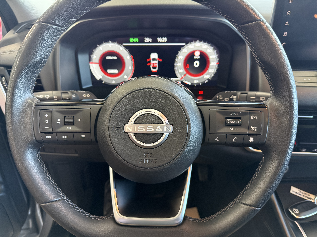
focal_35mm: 24
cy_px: 118
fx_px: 220
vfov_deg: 56.8
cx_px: 158
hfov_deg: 71.6
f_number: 1.78
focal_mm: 6.76
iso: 400
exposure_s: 1/60
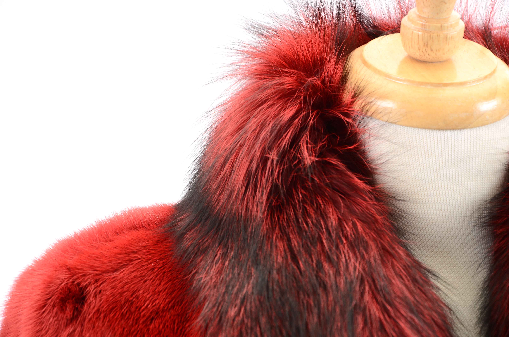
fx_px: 2222
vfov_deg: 8.7
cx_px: 254
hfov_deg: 13.1
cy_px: 168
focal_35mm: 158
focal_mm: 105
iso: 160
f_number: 6.3
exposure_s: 1/60
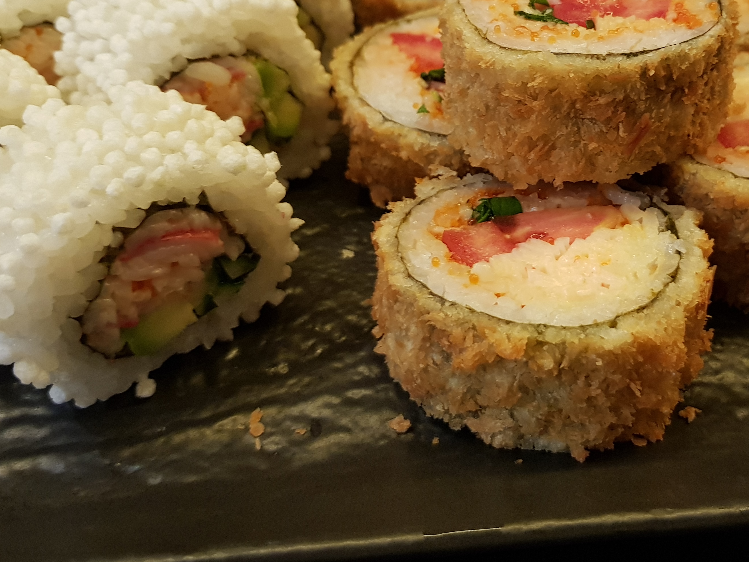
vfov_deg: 35.1
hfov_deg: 45.2
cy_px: 137
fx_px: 866
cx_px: 561
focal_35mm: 40
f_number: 1.7
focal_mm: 4.3
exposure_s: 1/22
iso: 200
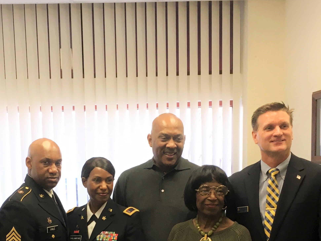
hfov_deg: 33.5
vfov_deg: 24.8
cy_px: 221
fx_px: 529
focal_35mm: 57
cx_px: 112
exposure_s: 1/30
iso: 32
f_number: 2.2
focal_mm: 4.15
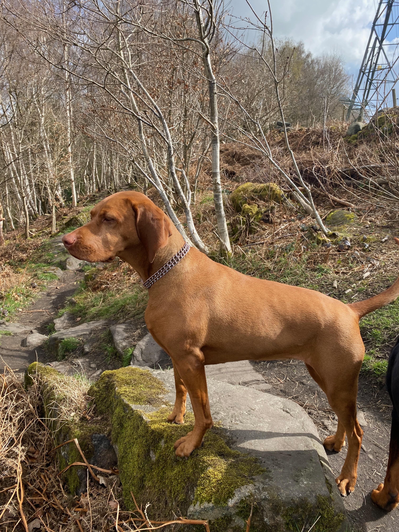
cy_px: 266
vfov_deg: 67.3
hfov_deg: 53.1
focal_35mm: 26
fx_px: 400
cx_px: 200
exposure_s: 1/1124
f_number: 1.8
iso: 32
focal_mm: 4.25
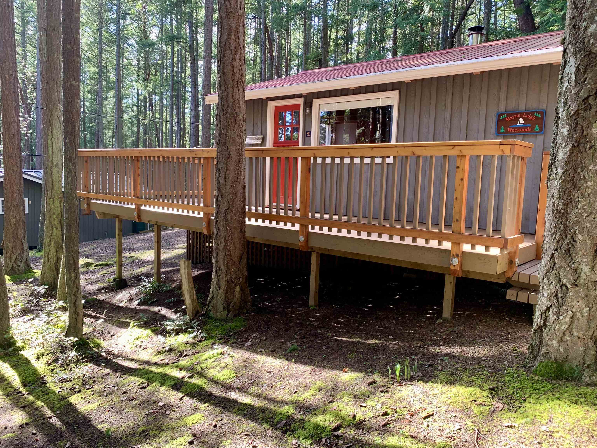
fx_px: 448
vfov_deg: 53.1
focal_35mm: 26
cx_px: 298
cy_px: 224
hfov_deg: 67.3
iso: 80
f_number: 1.8
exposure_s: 1/121
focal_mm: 4.25
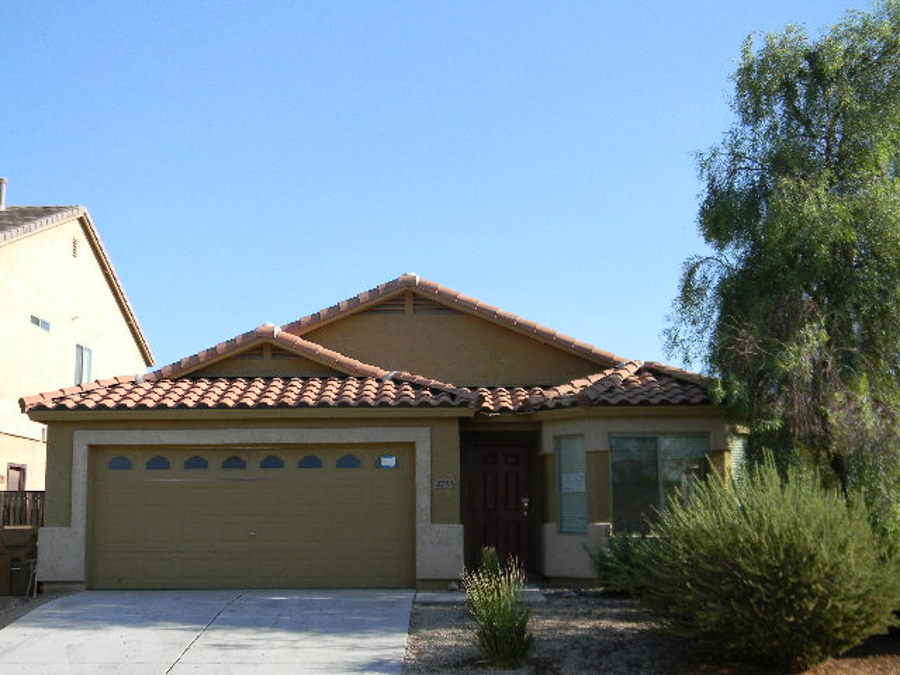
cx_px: 450
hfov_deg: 45.8
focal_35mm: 41
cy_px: 338
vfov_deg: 35.1
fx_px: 1066
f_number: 3.8
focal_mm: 7.3
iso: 112
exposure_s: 1/624
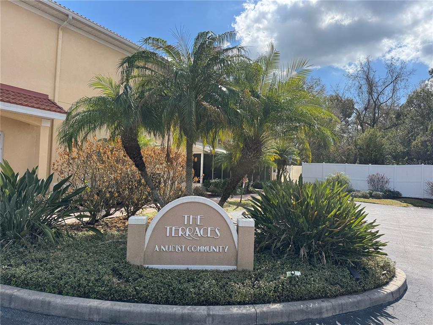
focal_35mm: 24
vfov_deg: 56.8
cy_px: 162
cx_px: 216
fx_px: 300
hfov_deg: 71.6
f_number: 1.78
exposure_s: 1/3802
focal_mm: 6.76
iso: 80
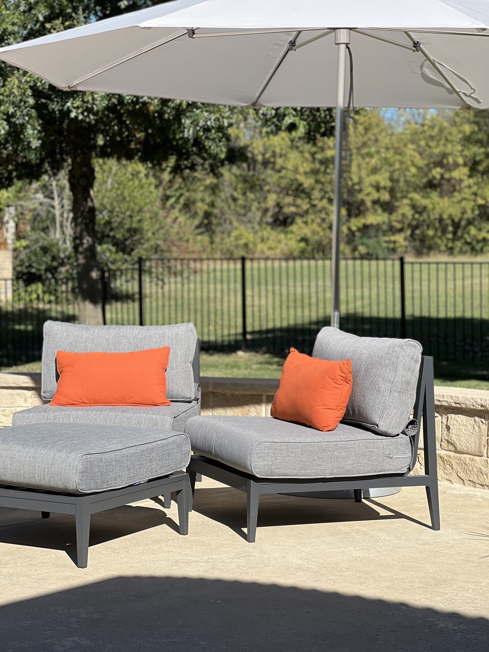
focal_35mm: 77
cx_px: 244
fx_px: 1450
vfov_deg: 25.3
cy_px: 326
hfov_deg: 19.1
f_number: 2.8
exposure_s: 1/664
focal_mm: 9
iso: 32
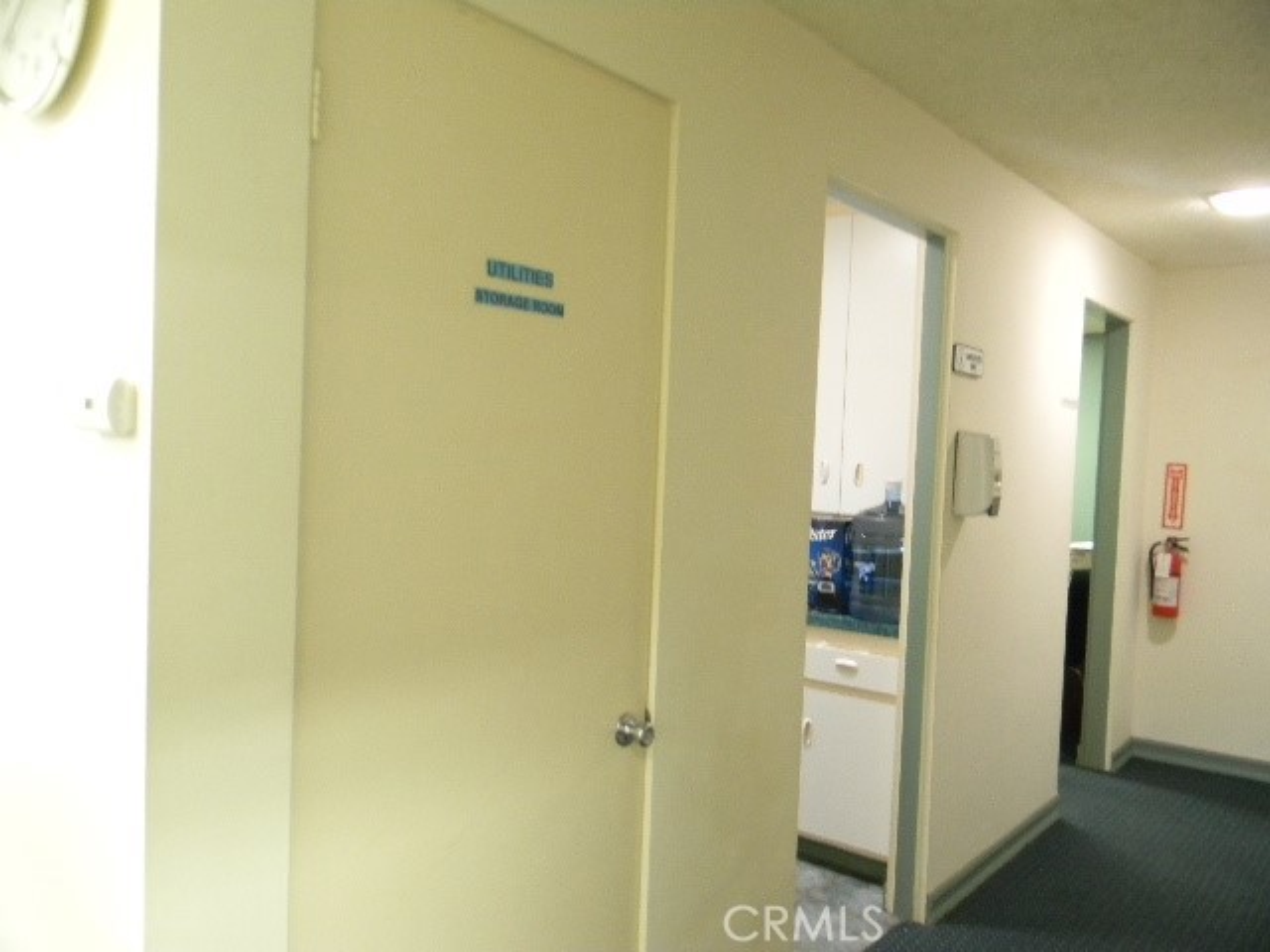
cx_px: 635
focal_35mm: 28
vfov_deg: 49.7
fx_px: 1027
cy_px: 476
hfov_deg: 63.4
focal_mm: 5
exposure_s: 1/9
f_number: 3.5
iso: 400
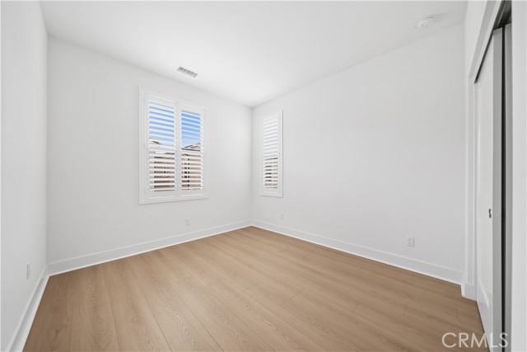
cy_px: 176
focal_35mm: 12
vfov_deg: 90.0
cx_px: 264
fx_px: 176
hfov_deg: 112.6
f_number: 4.5
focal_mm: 12
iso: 200
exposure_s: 1/8
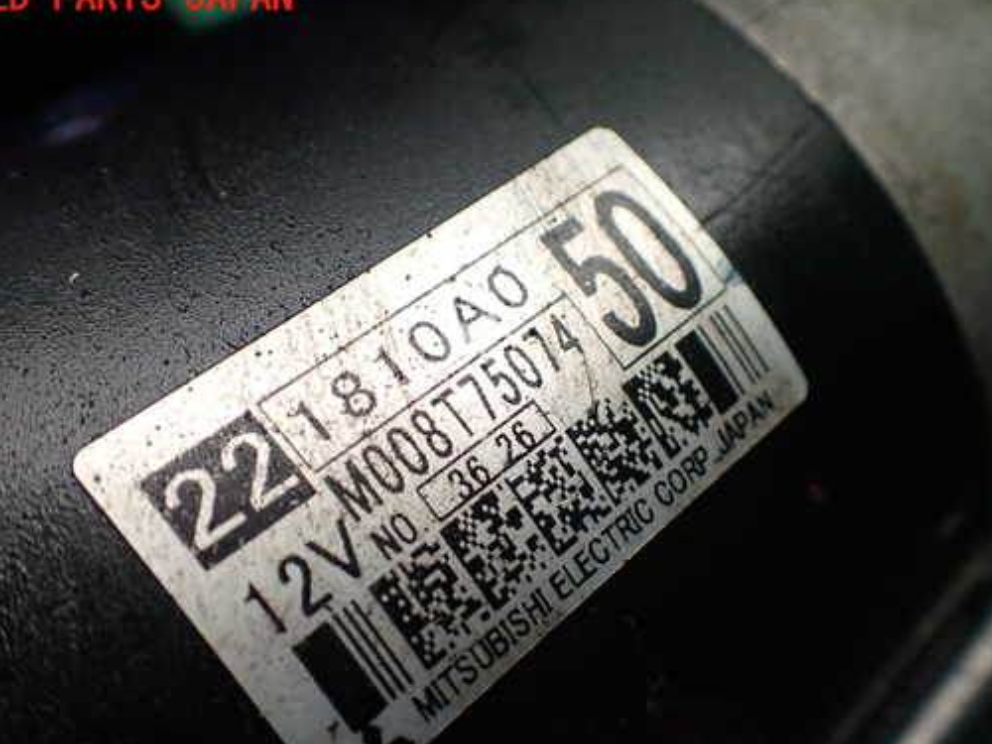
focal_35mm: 36
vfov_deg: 39.6
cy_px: 419
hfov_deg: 51.3
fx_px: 1032
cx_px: 528
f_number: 2.3
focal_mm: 5.4
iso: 250
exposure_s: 1/125
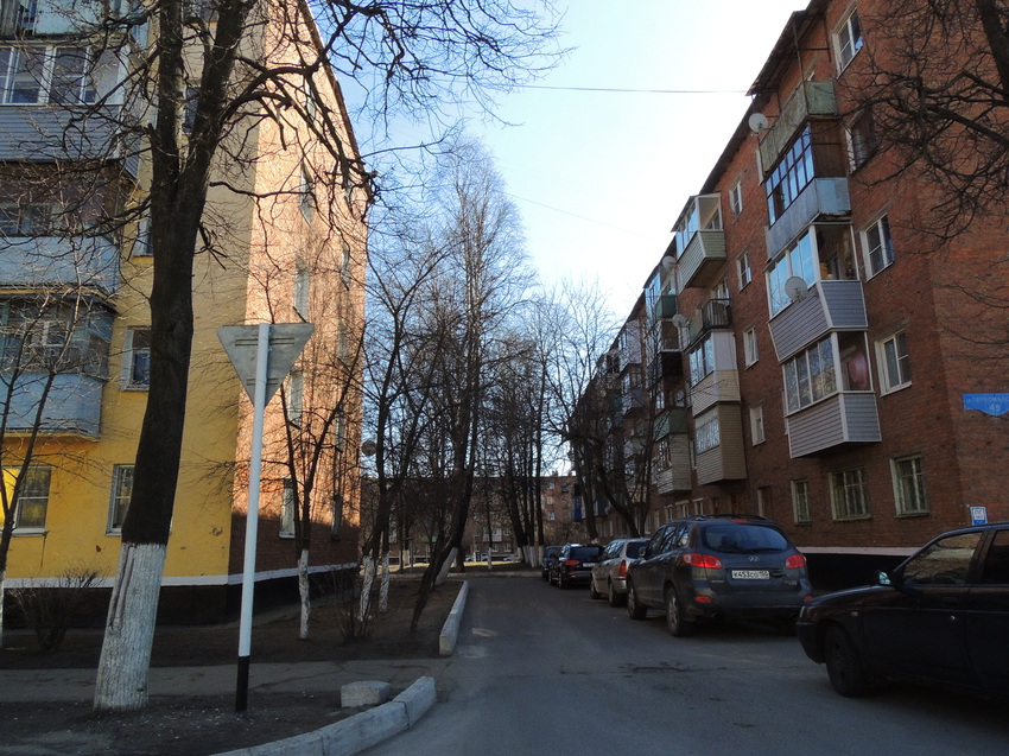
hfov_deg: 71.6
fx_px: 699
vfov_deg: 56.8
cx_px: 504
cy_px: 378
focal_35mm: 24
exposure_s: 1/500
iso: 400
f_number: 6.6
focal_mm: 4.3
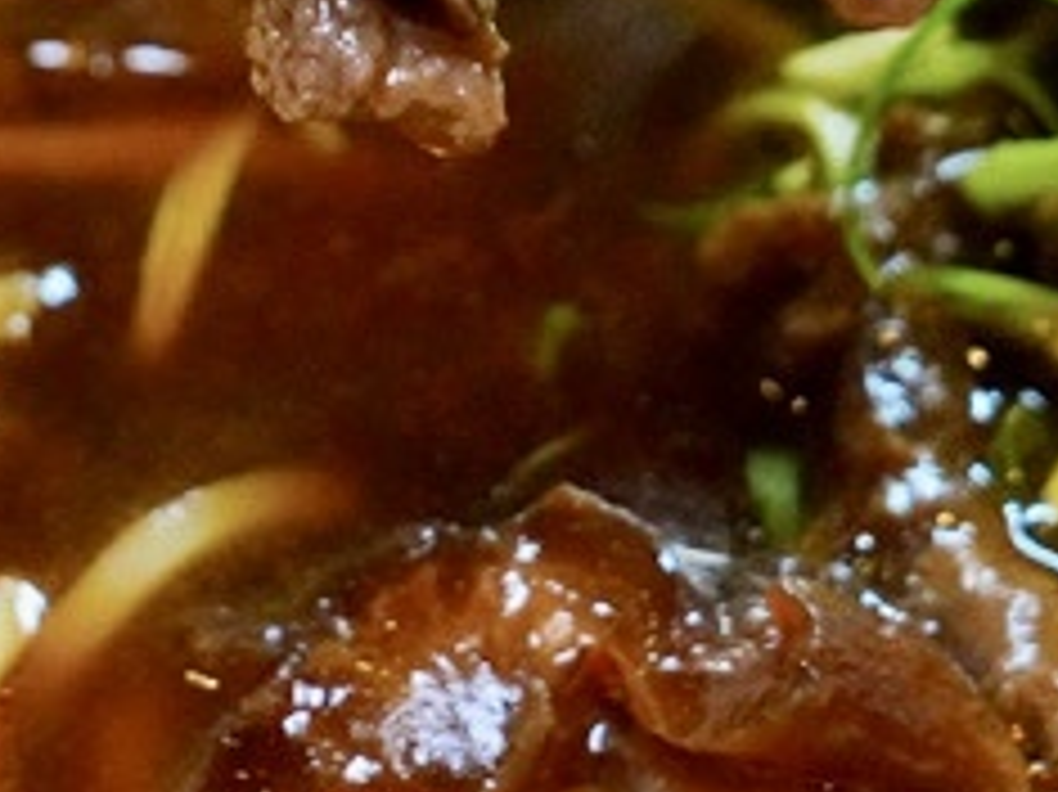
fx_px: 5499
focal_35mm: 180
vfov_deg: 8.0
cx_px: 185
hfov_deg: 10.9
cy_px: -547
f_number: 7.1
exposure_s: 1/160
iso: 6400
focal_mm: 43
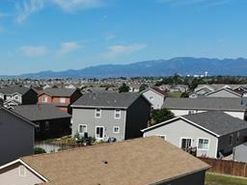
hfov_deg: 31.3
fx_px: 428
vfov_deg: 23.3
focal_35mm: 60
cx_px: 46
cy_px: 191
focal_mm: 4.5
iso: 100
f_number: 2.8
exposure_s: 1/1732
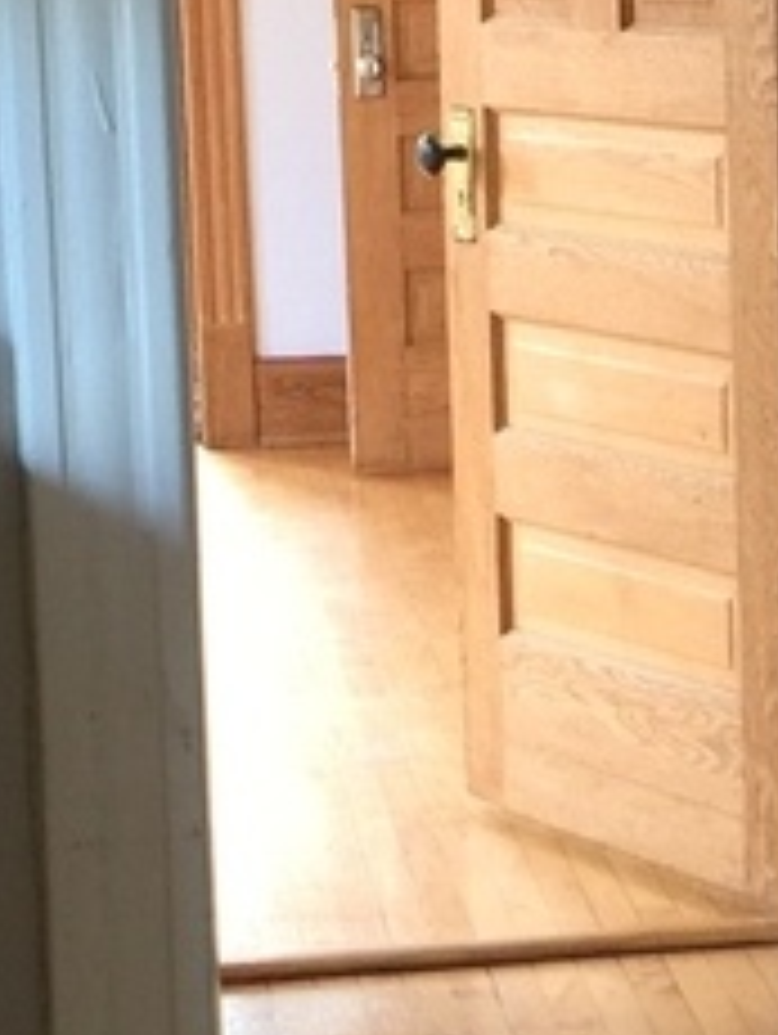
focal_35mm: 136
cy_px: 544
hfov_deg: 10.7
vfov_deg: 14.5
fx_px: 4068
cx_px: 922
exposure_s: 1/15
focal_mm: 4.15
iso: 40
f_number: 2.2
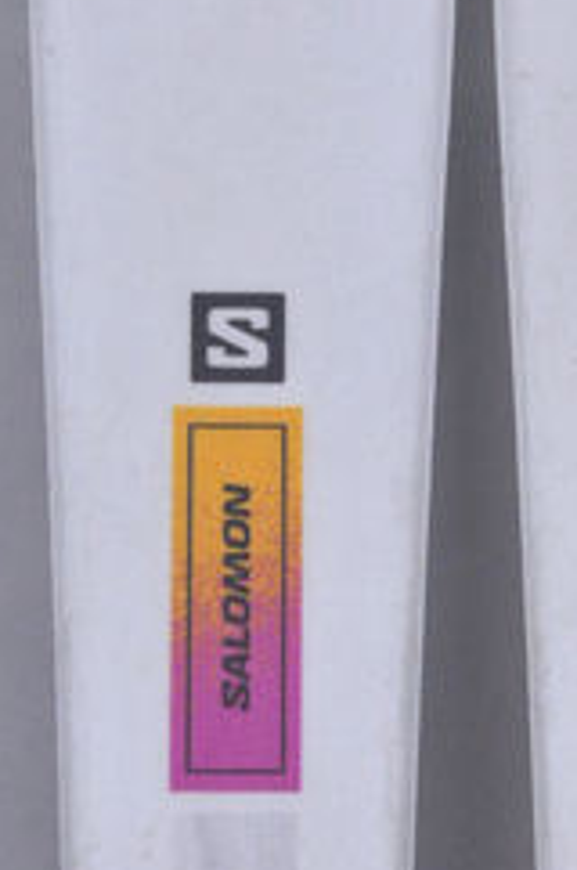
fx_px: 7086
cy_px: 437
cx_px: 467
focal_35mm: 294
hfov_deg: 4.7
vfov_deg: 7.0
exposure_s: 1/125
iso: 3200
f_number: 9.5
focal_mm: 105
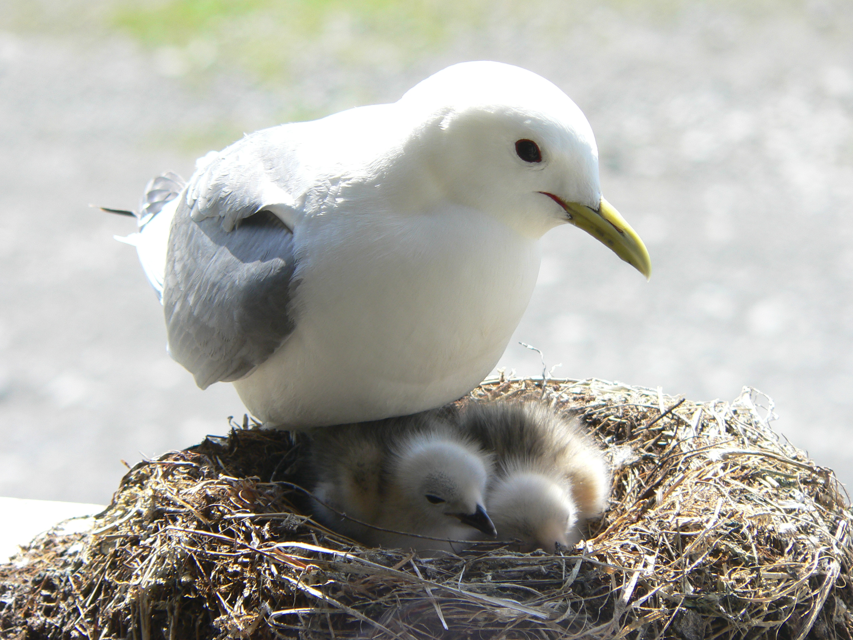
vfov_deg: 4.7
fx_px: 7713
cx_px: 426
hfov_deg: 6.3
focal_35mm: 313
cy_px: 320
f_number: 4
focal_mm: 52.1
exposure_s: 1/200
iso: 80
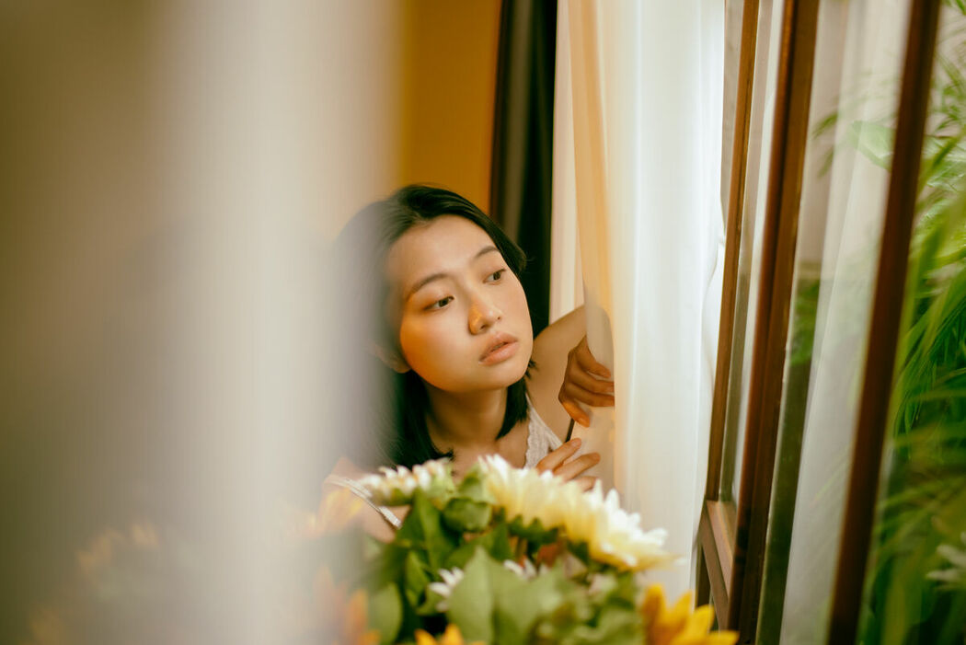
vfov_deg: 37.9
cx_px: 483
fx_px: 940
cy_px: 322
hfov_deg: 54.4
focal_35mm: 35
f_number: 1.8
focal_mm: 35
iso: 500
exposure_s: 1/800
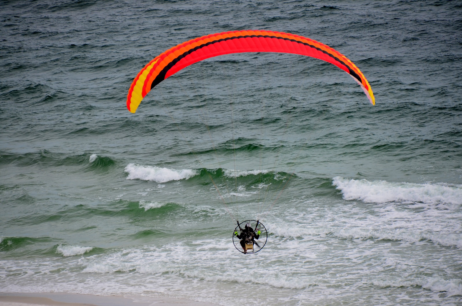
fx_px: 4802
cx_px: 231
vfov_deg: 3.6
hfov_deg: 5.5
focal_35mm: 375
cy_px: 153
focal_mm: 250
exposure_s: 1/1250
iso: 400
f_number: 6.3
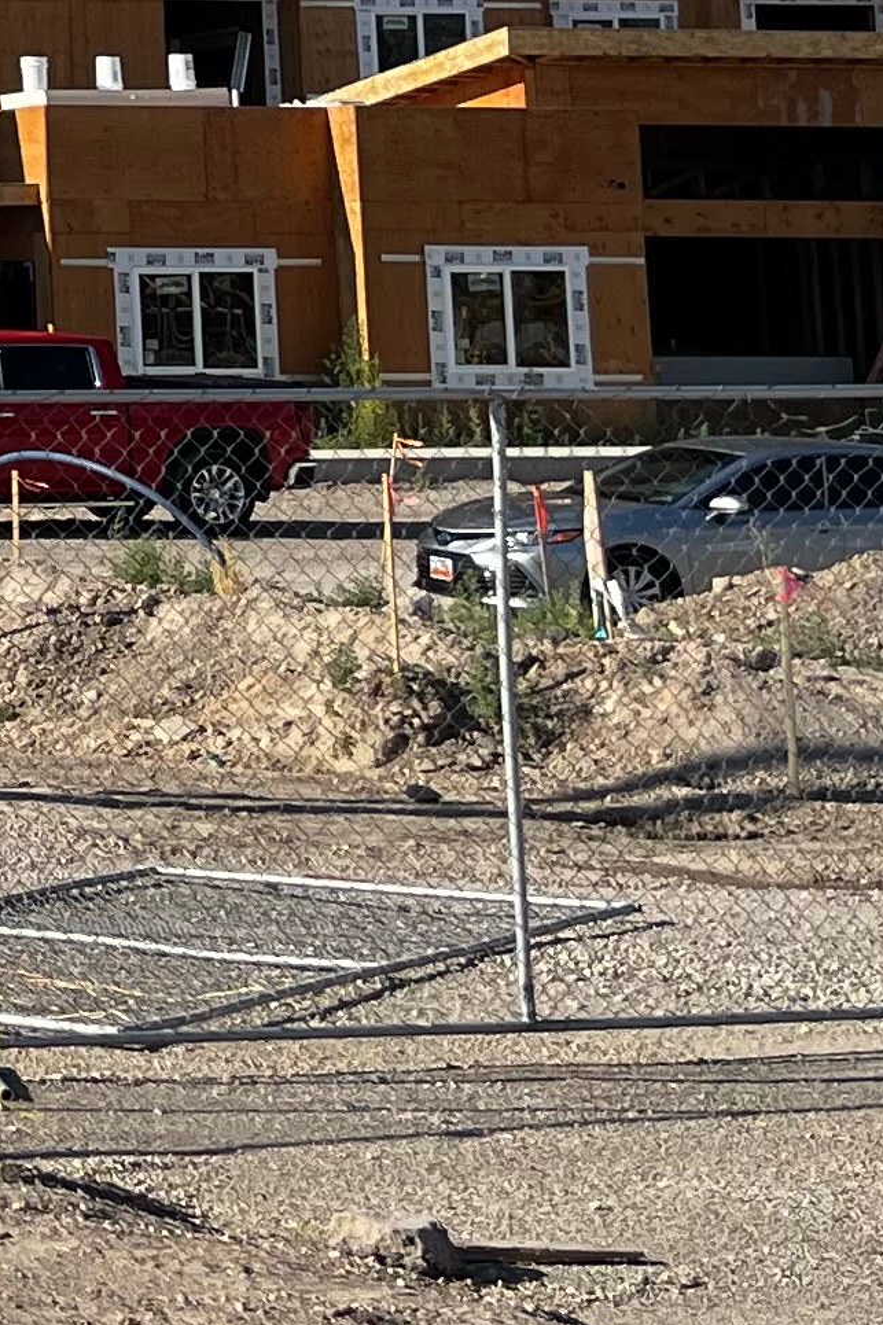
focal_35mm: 113
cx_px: -1365
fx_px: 4159
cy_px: -330
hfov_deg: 10.2
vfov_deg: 17.2
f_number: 1.6
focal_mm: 5.1
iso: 50
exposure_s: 1/3135
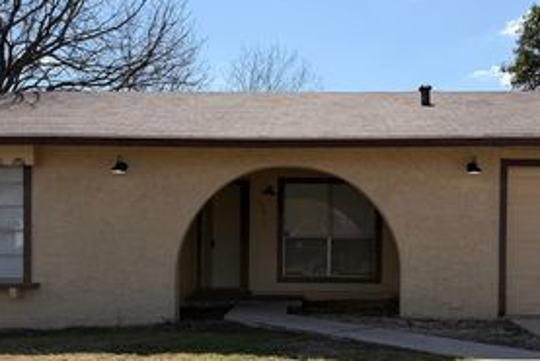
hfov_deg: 43.6
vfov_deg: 29.5
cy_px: 259
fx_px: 675
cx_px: 290
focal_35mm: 45
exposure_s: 1/4975
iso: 80
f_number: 1.78
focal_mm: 6.76
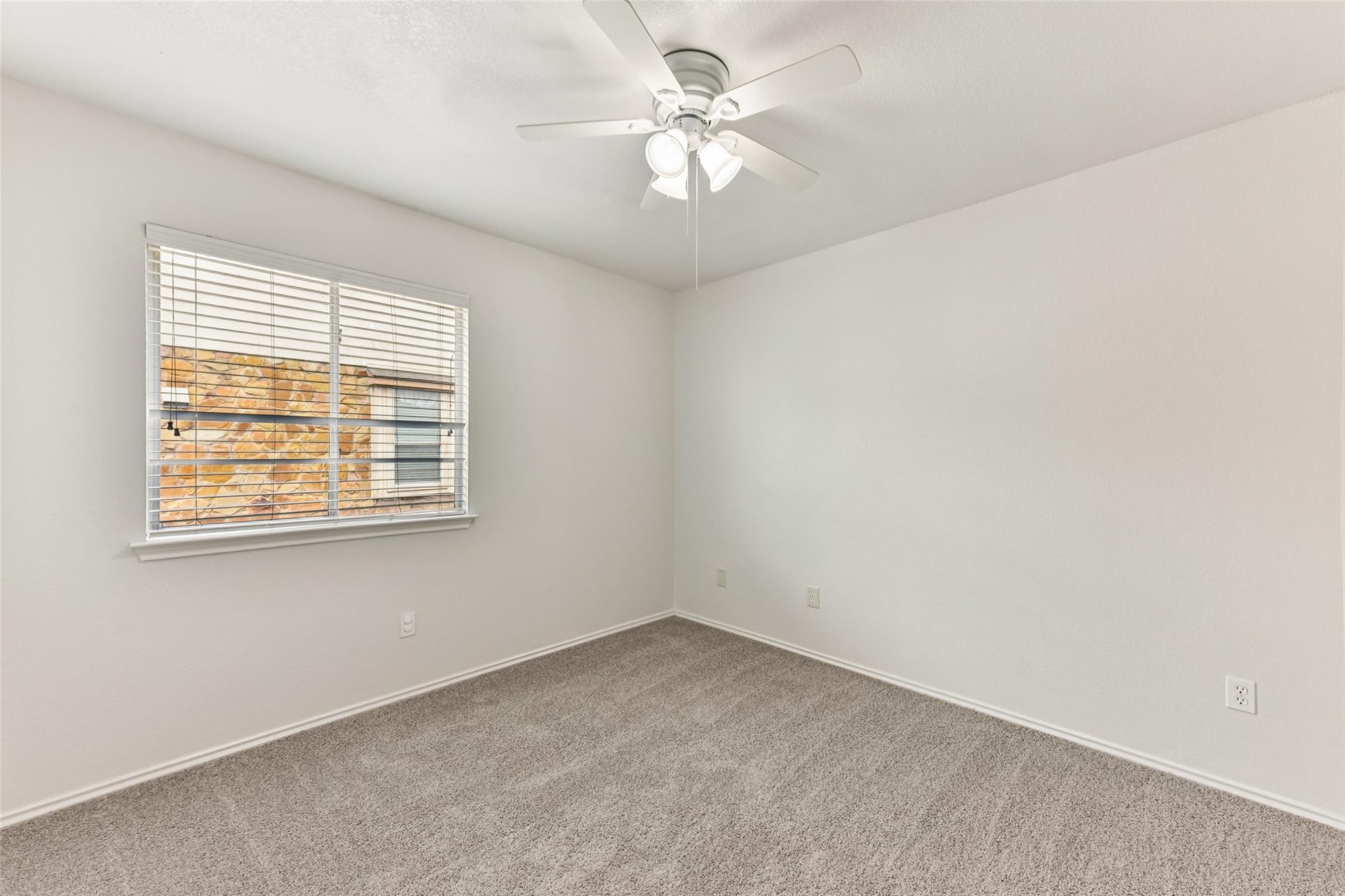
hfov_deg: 104.3
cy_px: 448
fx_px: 523
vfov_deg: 81.2
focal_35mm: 14
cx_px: 672
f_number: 8
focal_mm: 14
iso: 800
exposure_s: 1/100
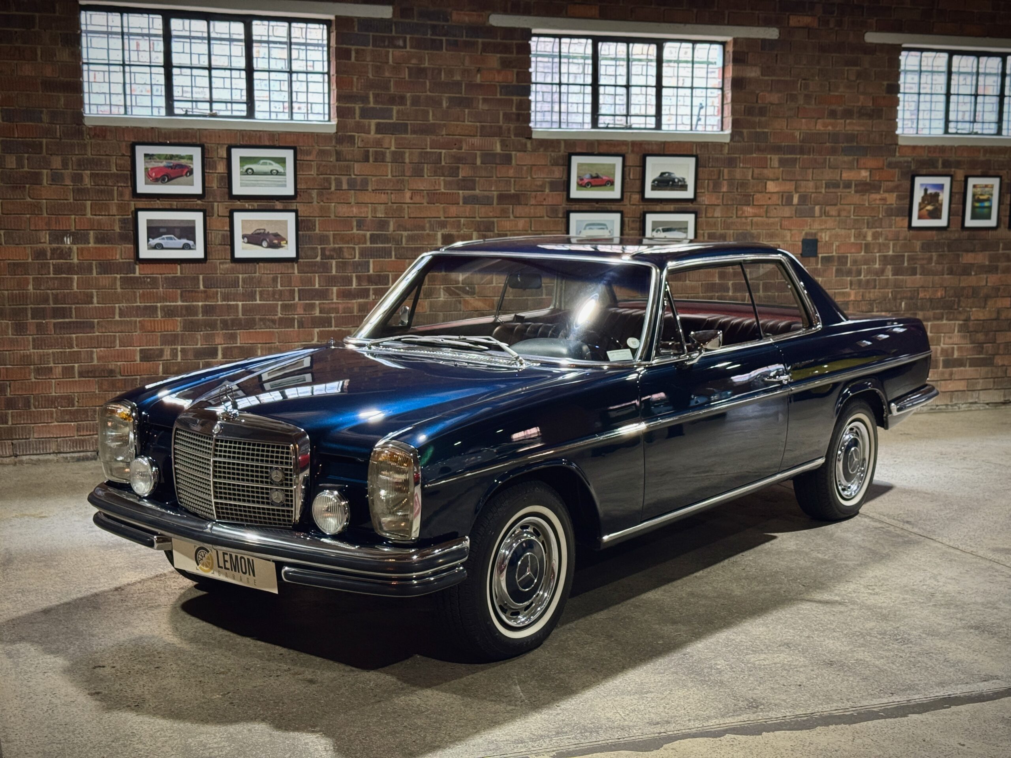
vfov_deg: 30.3
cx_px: 506
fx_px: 1402
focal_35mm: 48
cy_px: 379
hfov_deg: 39.7
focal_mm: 6.76
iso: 250
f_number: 1.78
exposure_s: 1/33
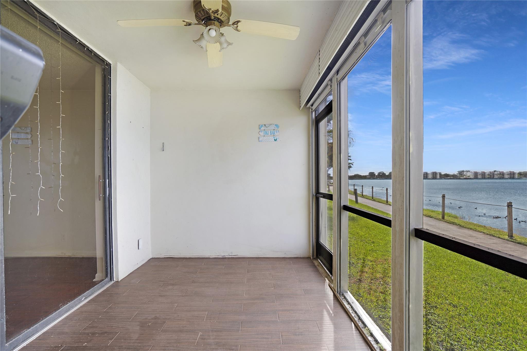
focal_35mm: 16
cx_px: 264
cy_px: 176
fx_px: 234
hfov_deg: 96.7
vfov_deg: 73.7
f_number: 5
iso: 200
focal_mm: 16
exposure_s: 1/200
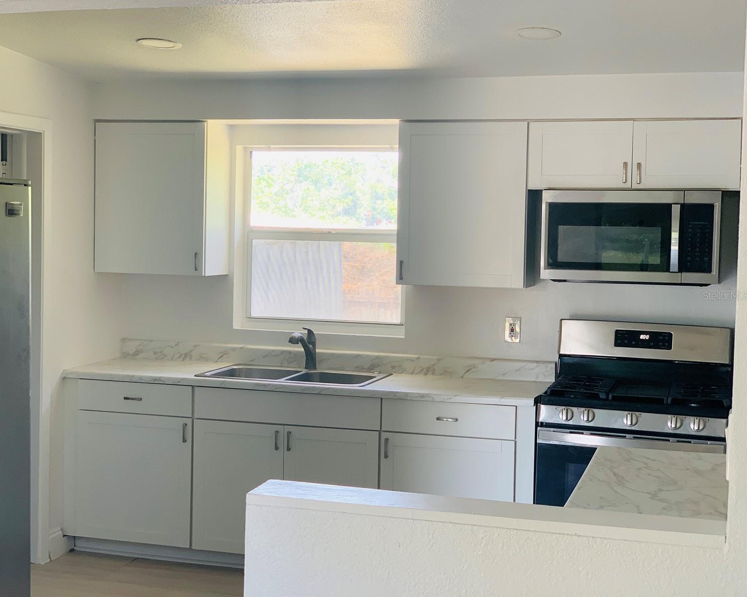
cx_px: 346
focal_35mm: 55
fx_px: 1216
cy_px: 295
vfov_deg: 27.6
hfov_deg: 34.1
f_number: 2.4
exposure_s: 1/60
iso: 64
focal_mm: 6
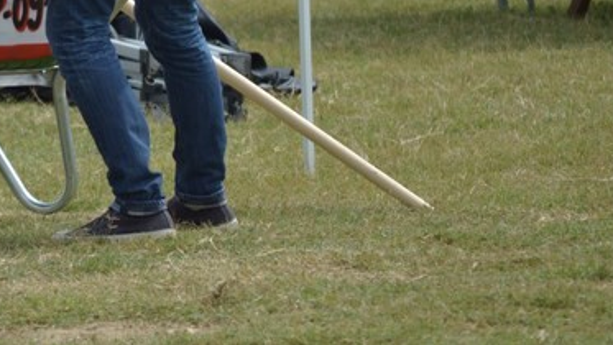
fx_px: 8312
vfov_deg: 2.4
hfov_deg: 4.2
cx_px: 3
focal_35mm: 511
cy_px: -143
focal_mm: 135
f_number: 5.6
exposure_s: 1/1600
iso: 200
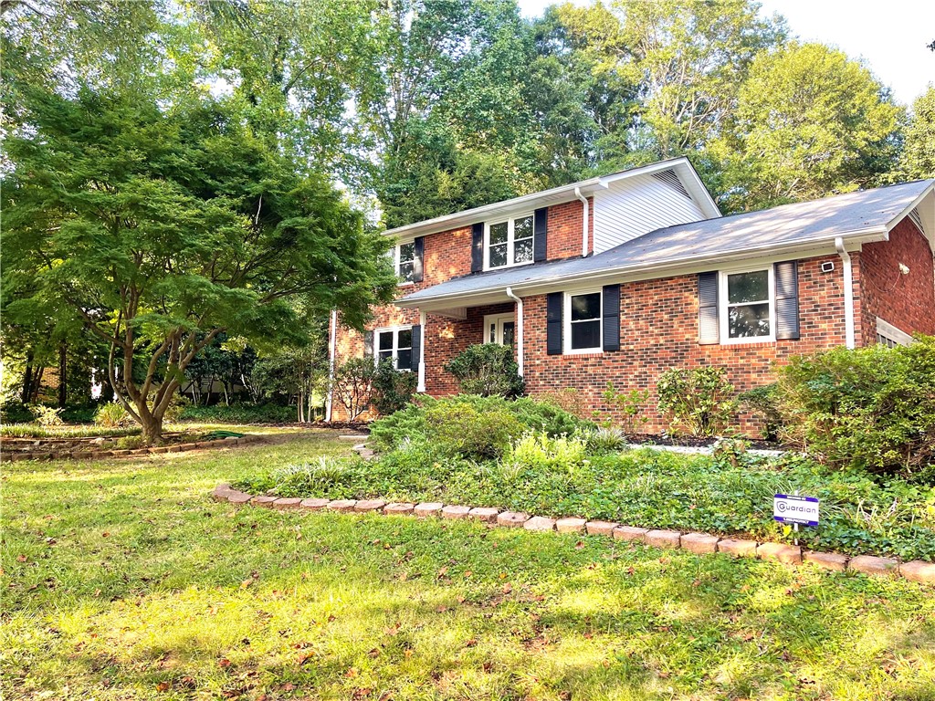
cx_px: 468
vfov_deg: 53.1
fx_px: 702
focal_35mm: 26
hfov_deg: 67.3
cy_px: 350
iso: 40
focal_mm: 5.1
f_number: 1.6
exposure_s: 1/121
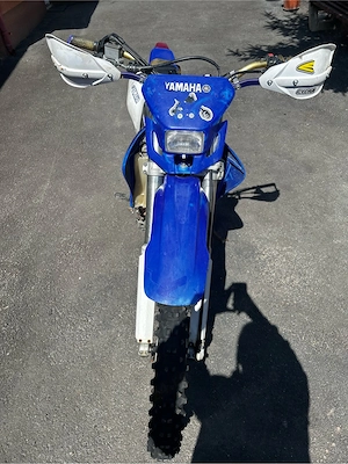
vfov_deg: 67.3
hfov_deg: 53.1
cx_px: 174
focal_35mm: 26
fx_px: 349
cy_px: 232
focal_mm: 5.7
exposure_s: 1/2123
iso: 50
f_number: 1.5
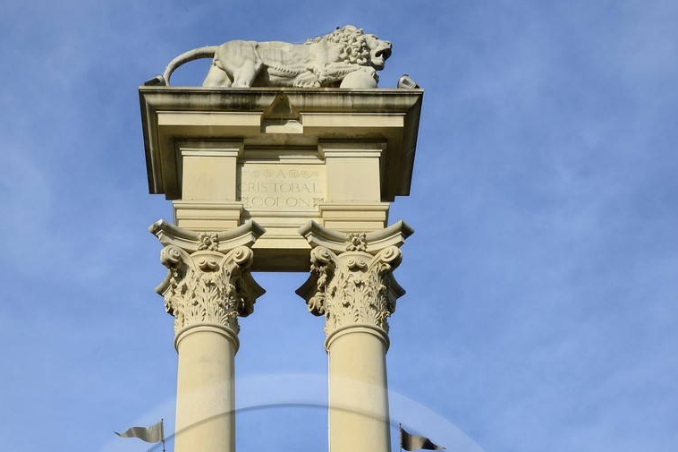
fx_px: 1431
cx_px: 293
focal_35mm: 76
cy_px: 652
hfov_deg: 26.6
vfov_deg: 16.5
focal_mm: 36
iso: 200
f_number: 14
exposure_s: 1/250
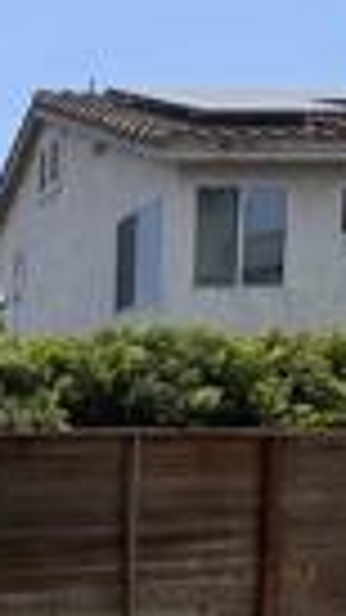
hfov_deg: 15.1
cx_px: -243
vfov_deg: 26.5
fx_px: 1159
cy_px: 733
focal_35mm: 71
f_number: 2.2
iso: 50
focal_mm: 2.22
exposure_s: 1/1370
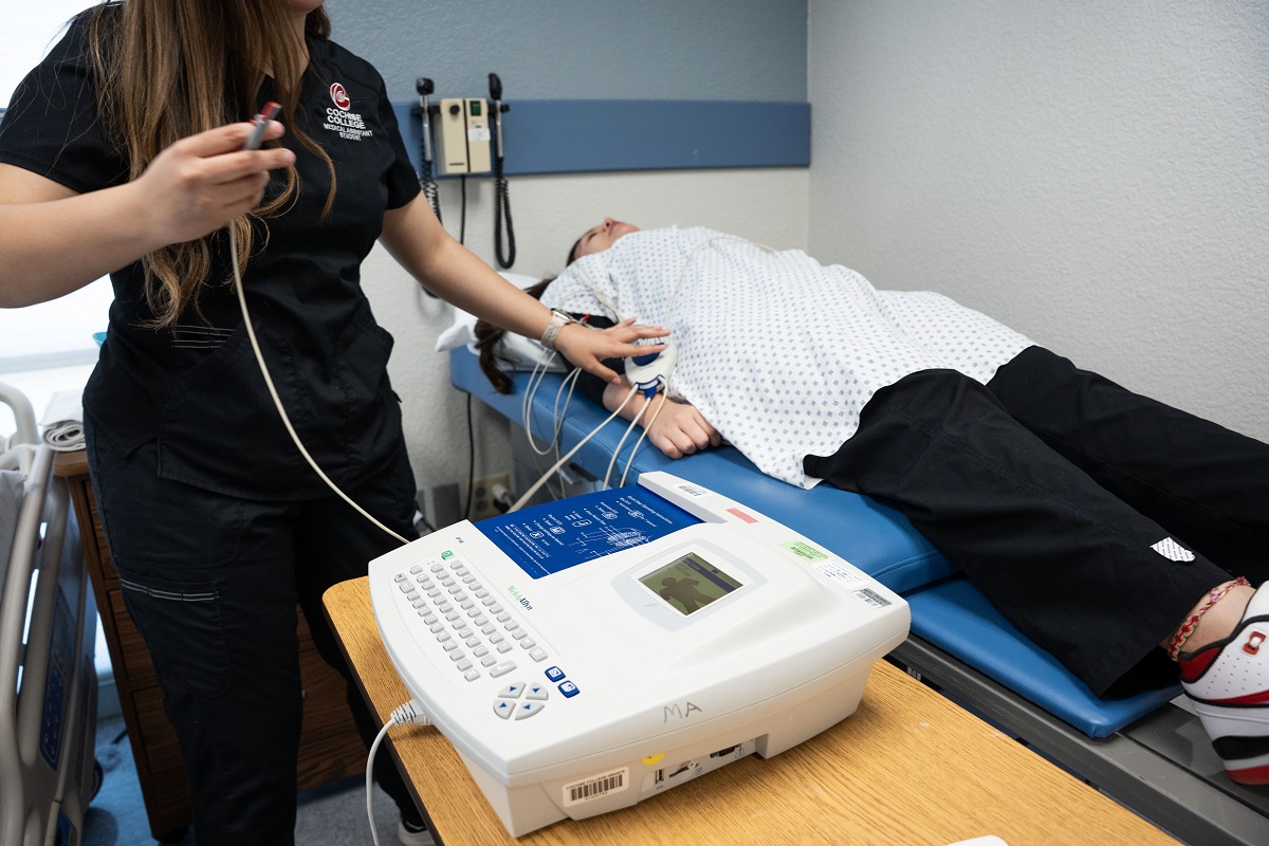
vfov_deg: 53.1
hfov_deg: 73.7
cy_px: 423
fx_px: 846
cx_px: 634
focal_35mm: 24
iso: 1250
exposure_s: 1/160
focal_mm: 24
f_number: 4
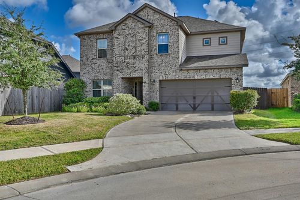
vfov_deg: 44.2
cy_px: 100
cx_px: 150
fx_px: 246
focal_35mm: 30
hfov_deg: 62.8
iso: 100
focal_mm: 29.5
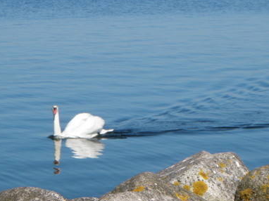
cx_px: 152
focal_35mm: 209
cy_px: 51
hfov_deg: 9.5
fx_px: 1623
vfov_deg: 7.1
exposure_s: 1/640
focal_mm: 20.1
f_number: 5
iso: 80
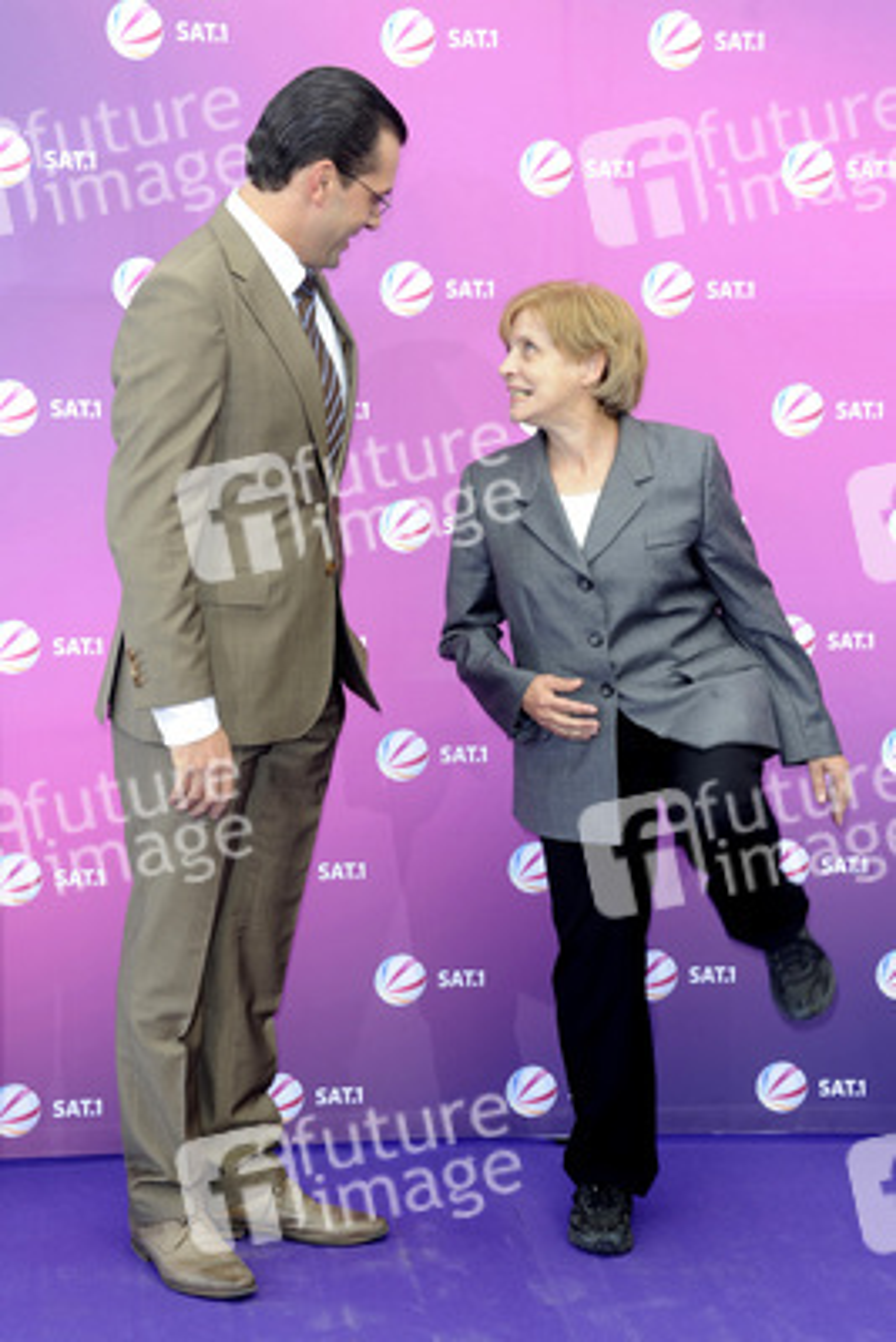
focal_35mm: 68
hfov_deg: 20.0
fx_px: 2536
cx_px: 448
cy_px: 671
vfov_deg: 29.6
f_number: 6.3
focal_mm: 68
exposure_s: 1/125
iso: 320
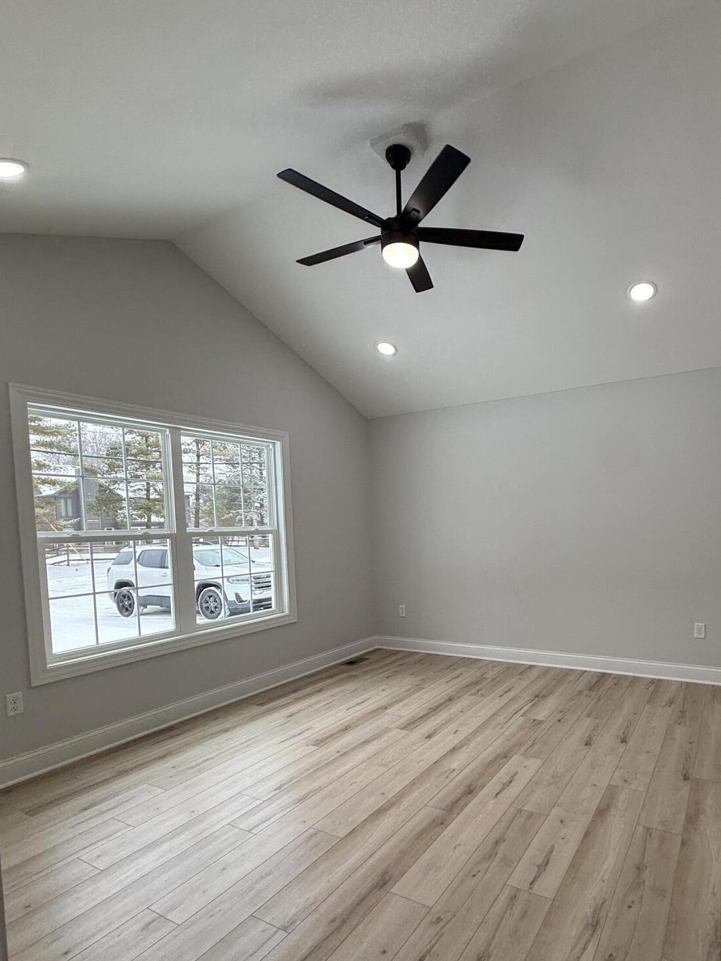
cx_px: 459
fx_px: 528
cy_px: 554
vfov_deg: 84.1
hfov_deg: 67.4
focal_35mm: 19
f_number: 2.2
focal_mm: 2.22
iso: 64
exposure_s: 1/182
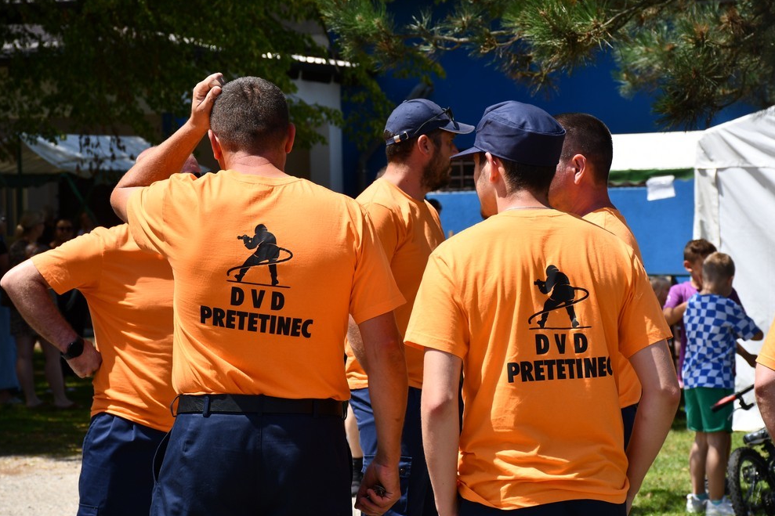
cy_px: 259
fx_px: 2497
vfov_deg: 11.8
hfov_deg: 17.6
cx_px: 399
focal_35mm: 116
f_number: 7.1
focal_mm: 75
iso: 200
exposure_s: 1/500
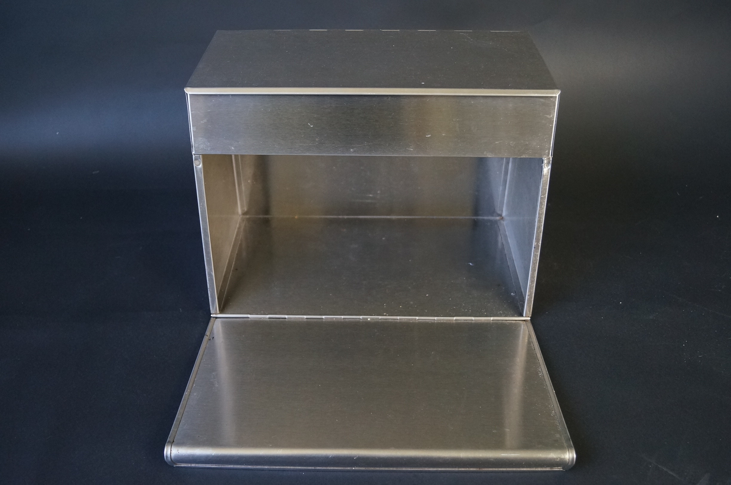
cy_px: 242
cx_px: 366
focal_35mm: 33
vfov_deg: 39.8
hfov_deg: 57.3
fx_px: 669
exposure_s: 1/60
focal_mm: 22
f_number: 4
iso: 1250
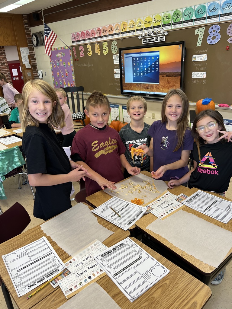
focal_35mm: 26
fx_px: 232
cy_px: 154
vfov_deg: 67.3
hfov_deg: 53.1
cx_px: 116
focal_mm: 5.7
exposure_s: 1/120
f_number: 1.5
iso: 100
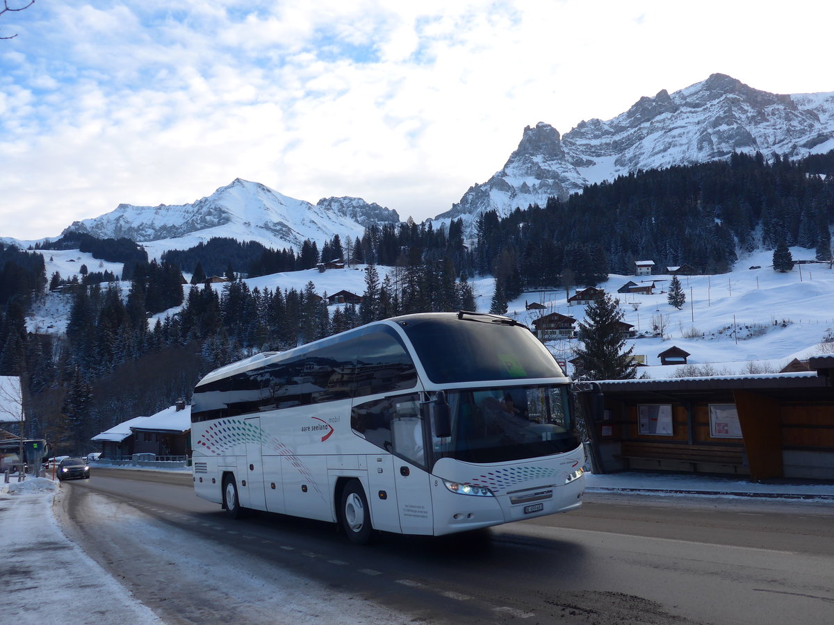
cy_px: 312
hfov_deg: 61.7
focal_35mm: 29
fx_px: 699
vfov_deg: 48.2
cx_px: 417
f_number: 2.8
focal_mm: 6
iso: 80
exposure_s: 1/500
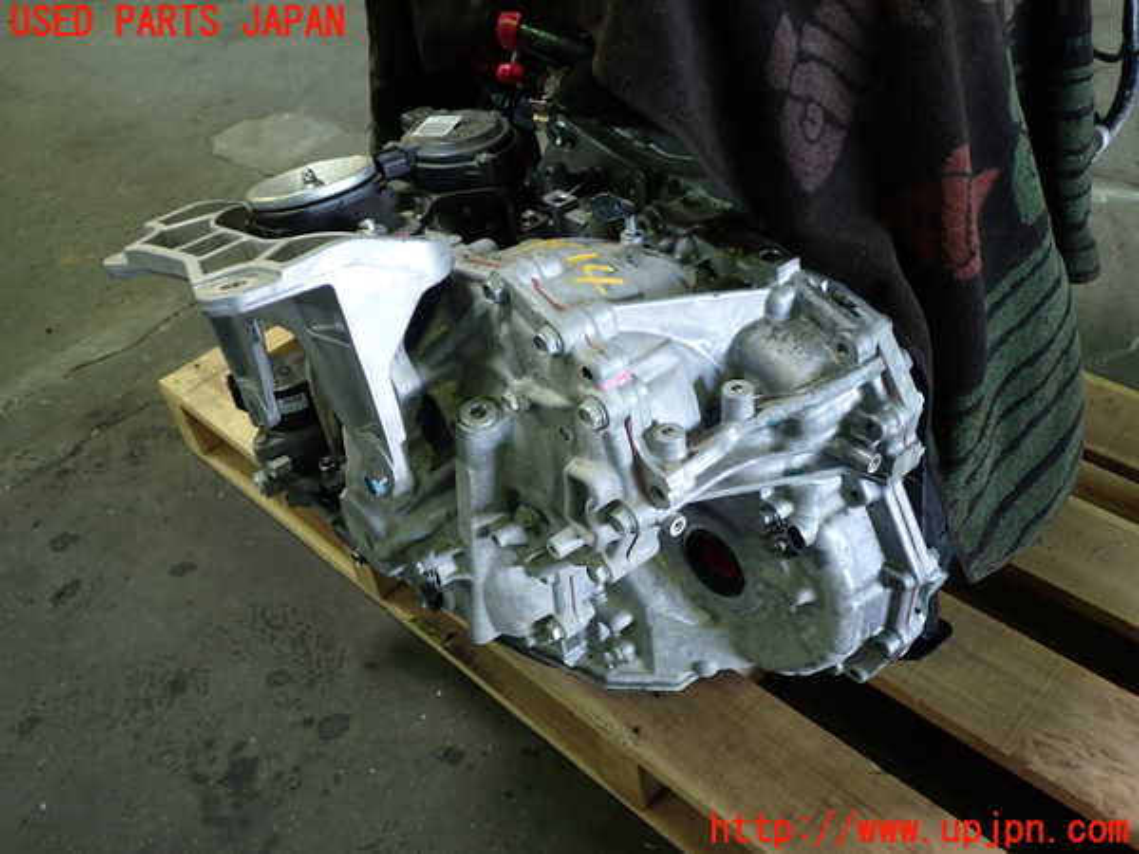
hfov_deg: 60.0
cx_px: 570
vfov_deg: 46.8
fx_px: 987
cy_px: 427
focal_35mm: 30
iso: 200
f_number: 2.3
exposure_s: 1/40
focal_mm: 5.4
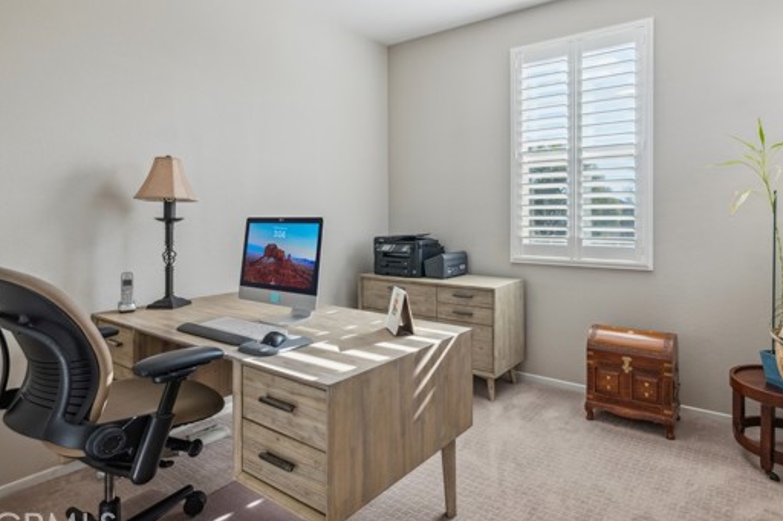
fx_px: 435
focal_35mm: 20
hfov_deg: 83.5
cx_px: 448
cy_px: 223
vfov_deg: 61.6
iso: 100
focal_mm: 16
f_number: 8
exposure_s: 1/15
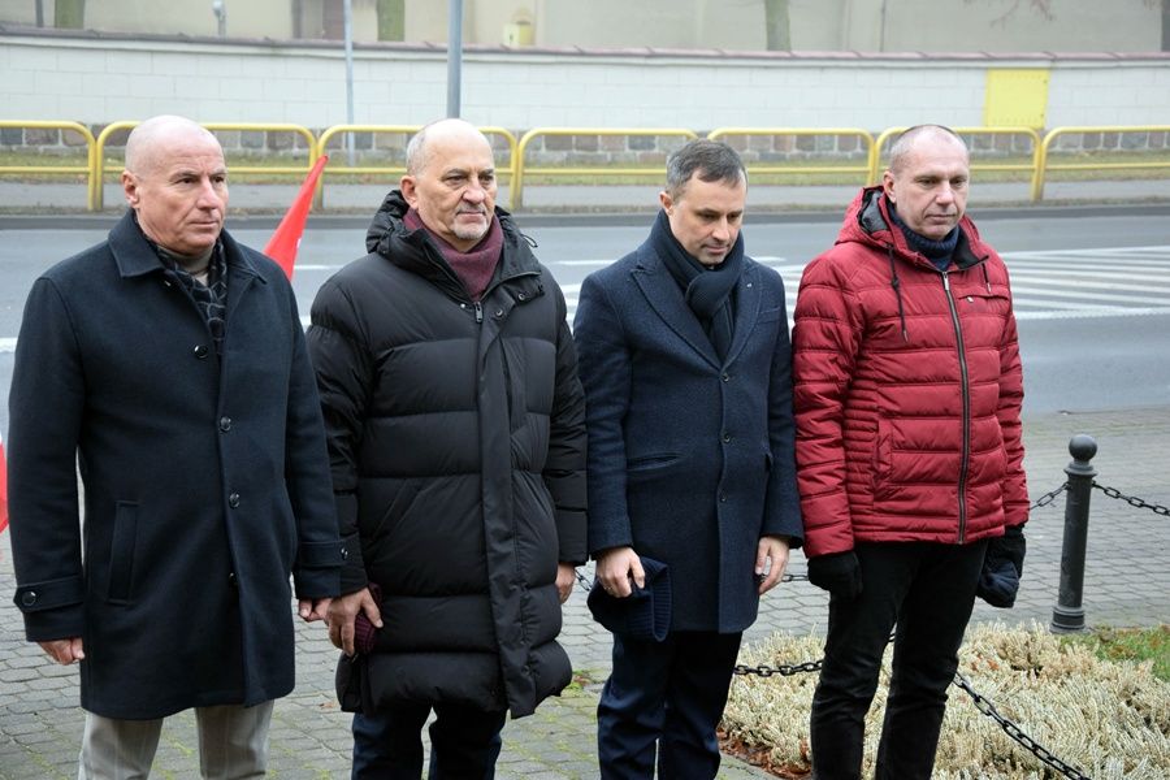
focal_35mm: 78
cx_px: 585
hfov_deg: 26.0
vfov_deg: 17.5
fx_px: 2535
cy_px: 390
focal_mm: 52
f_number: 5
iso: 640
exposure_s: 1/100
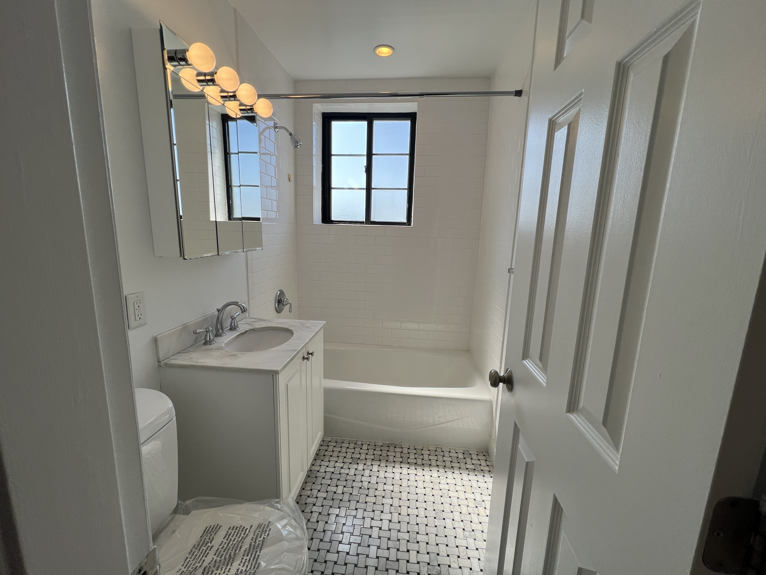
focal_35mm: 13
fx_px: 288
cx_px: 383
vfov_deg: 89.9
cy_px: 288
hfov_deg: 106.2
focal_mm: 1.57
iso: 32
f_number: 1.8
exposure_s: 1/264
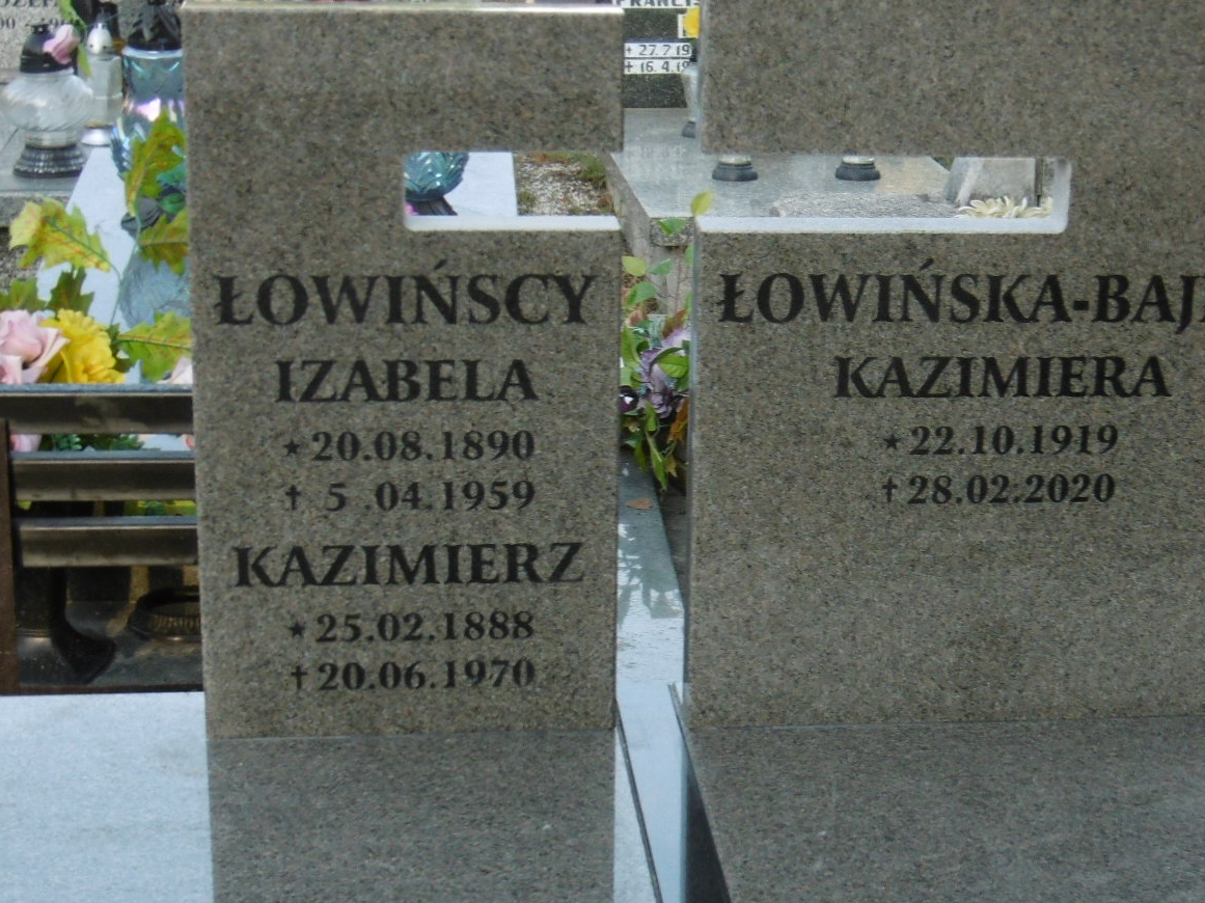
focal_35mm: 90
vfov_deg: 16.4
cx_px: 852
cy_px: 498
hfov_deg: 21.6
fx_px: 3132
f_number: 4
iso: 100
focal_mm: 9.2
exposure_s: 1/80
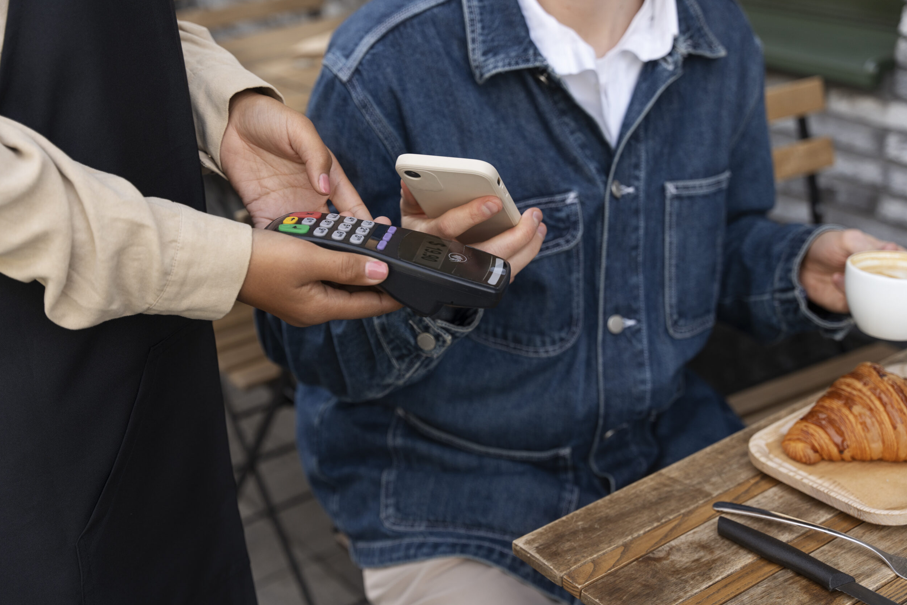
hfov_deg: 37.3
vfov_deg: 25.4
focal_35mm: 53
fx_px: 1343
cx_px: 448
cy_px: 299
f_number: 3.5
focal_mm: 52.3
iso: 400
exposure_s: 1/640
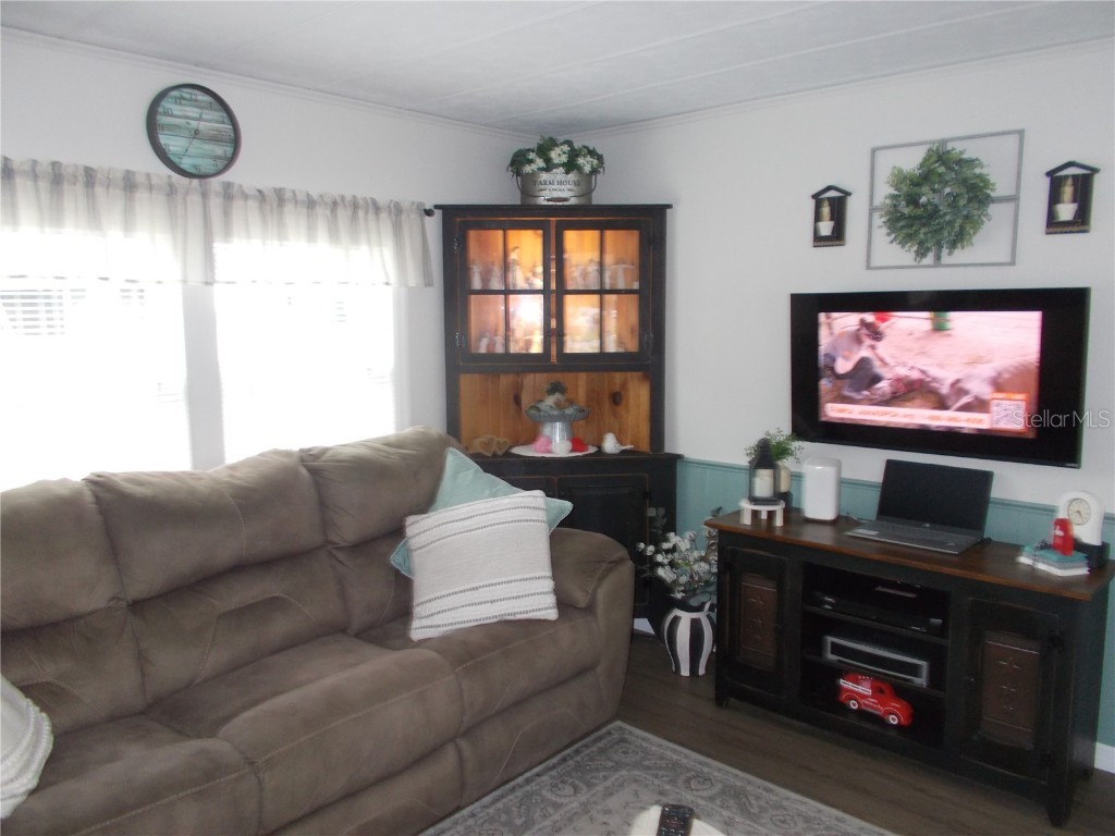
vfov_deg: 53.1
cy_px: 418
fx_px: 837
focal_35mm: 26
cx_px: 558
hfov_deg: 67.3
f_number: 3.2
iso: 200
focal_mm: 4.6
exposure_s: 1/25
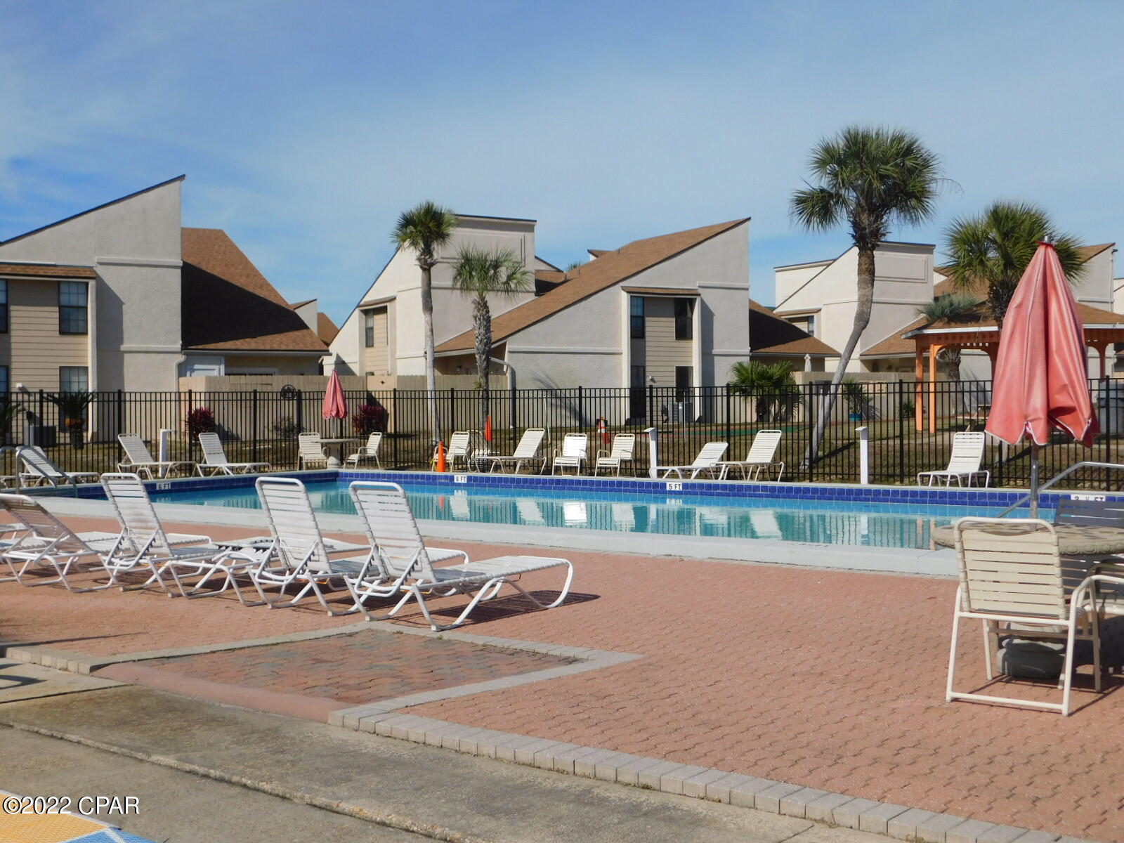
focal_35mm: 40
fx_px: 1299
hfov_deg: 46.8
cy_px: 422
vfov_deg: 36.0
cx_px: 562
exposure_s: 1/640
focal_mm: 7.1
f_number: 7.2
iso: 125
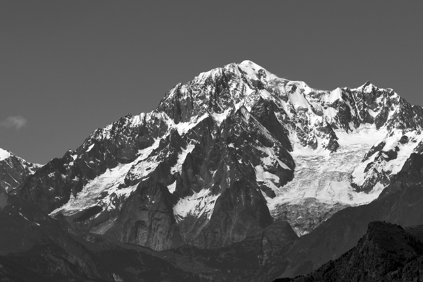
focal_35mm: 268
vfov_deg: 5.1
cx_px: 282
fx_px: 3148
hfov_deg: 7.7
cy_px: 169
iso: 200
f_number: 7.1
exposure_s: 1/1250
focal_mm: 120
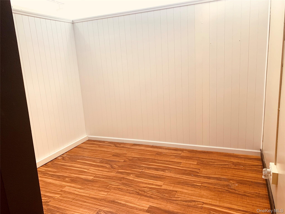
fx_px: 214
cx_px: 142
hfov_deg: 67.3
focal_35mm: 26
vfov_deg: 53.1
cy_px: 107
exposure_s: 1/120
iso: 100
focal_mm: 4.25
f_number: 1.8
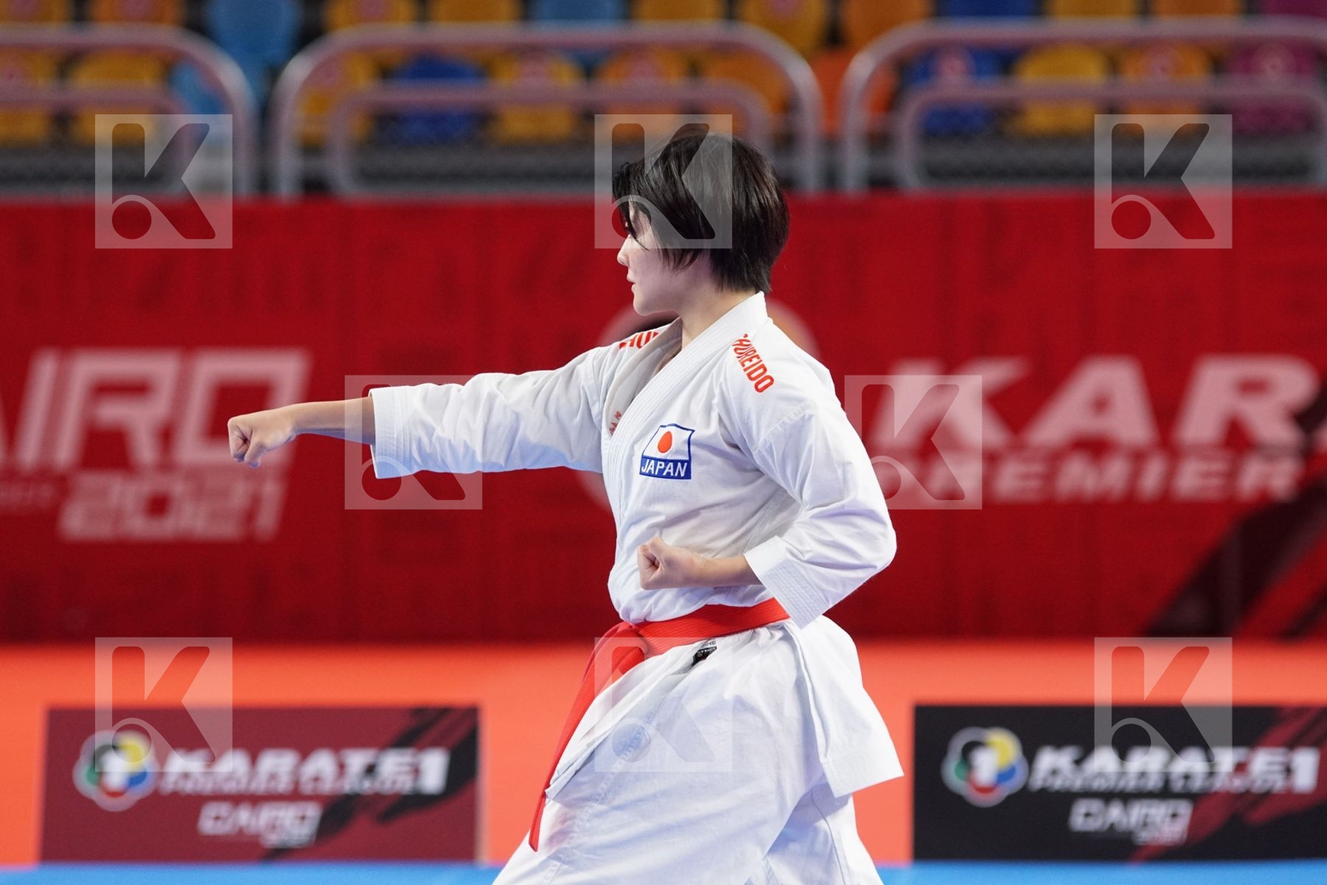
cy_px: 442
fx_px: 8846
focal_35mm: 240
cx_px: 664
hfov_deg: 8.6
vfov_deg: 5.7
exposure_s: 1/400
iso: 1250
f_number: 3.2
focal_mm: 160
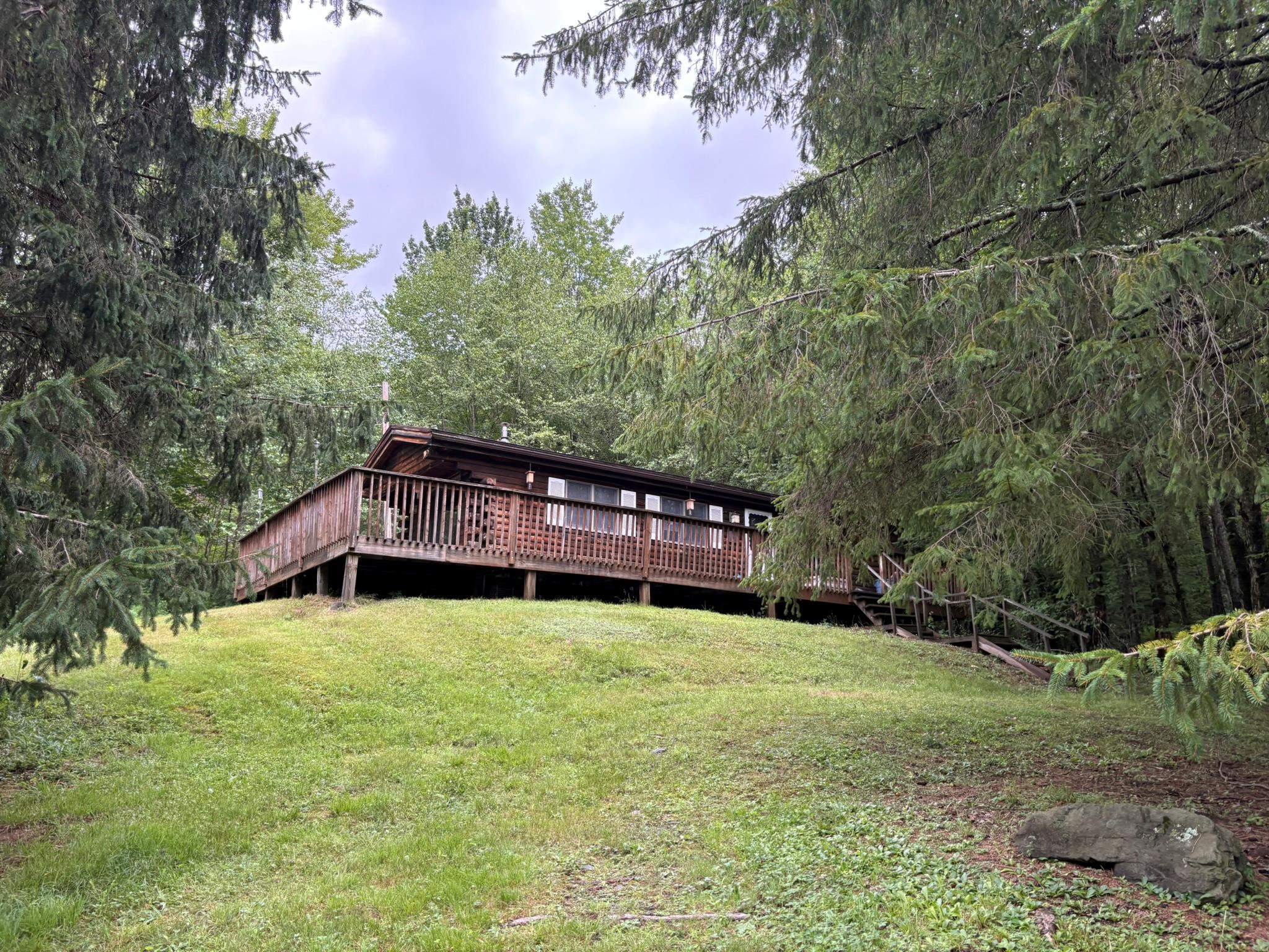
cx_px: 634
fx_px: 953
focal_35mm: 26
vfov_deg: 53.1
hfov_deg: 67.3
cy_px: 476
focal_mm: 5.96
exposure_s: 1/511
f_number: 1.6
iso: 64
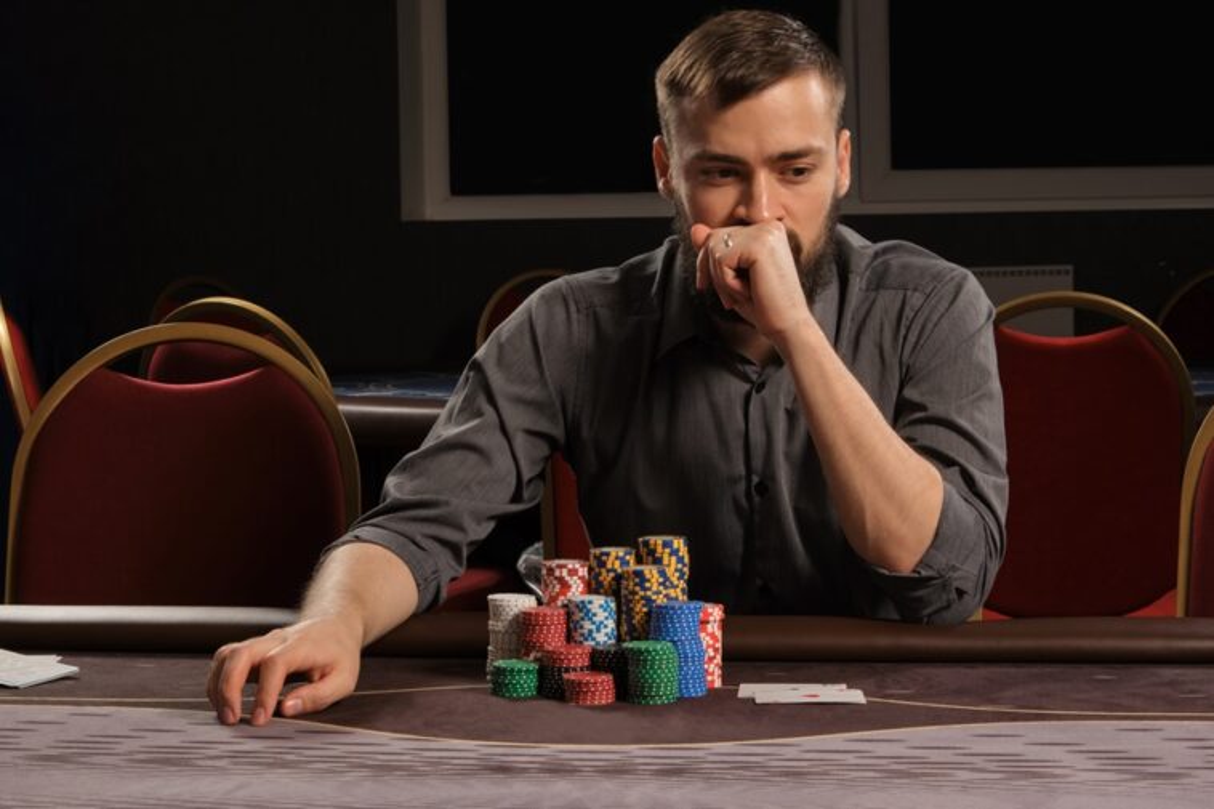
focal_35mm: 75
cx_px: 607
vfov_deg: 18.2
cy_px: 404
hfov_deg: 27.0
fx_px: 2528
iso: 160
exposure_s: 1/100
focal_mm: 50
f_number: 13
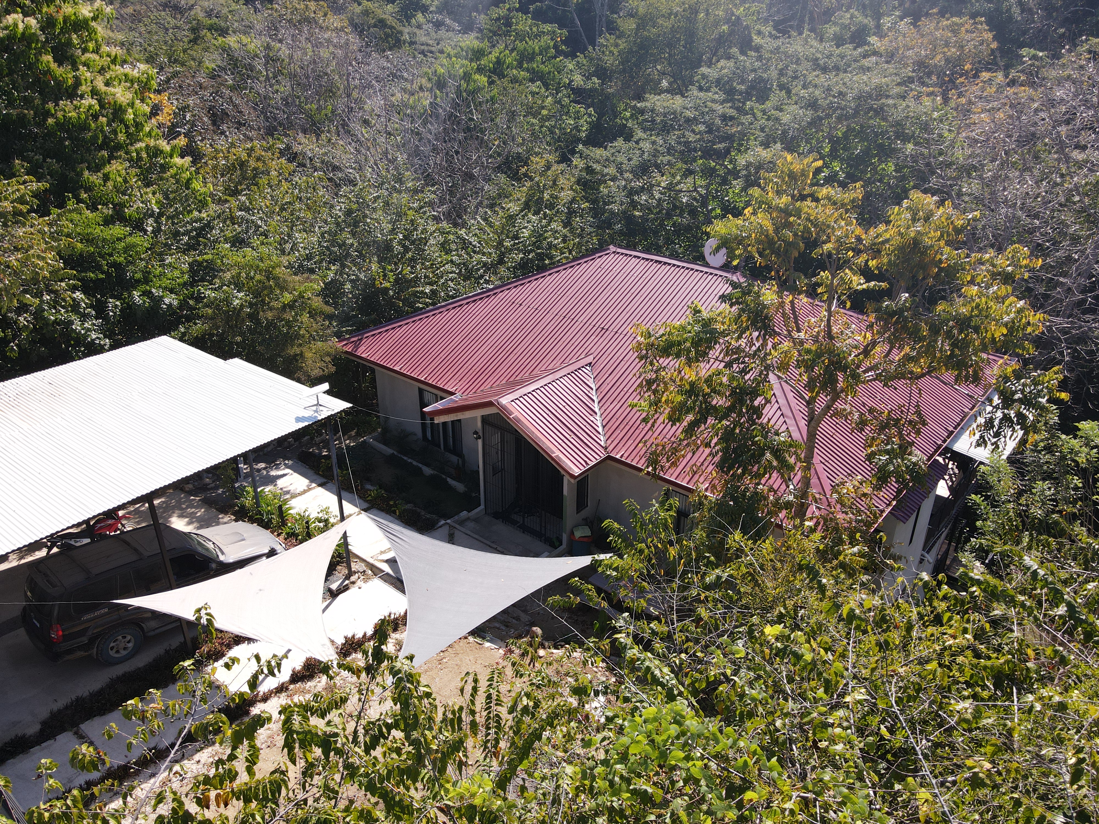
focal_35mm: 24
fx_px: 762
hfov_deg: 71.6
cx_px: 550
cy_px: 412
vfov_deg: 56.8
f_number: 2.8
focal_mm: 4.5
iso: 100
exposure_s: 1/25
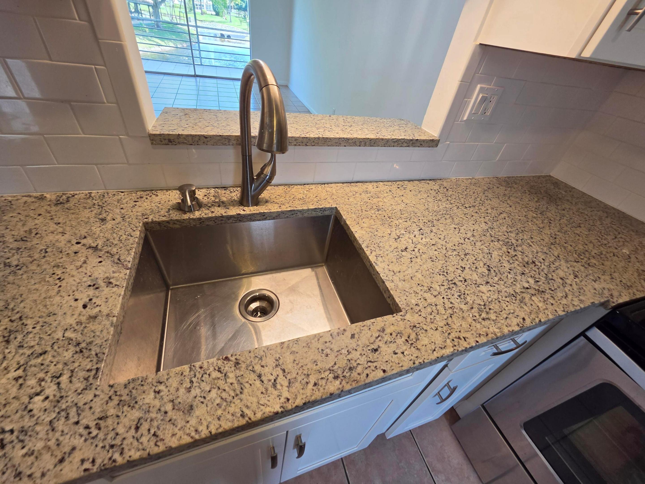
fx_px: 242
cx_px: 322
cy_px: 242
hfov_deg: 106.2
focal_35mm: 13
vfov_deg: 89.9
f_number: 2.2
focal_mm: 2.2
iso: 125
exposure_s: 1/120
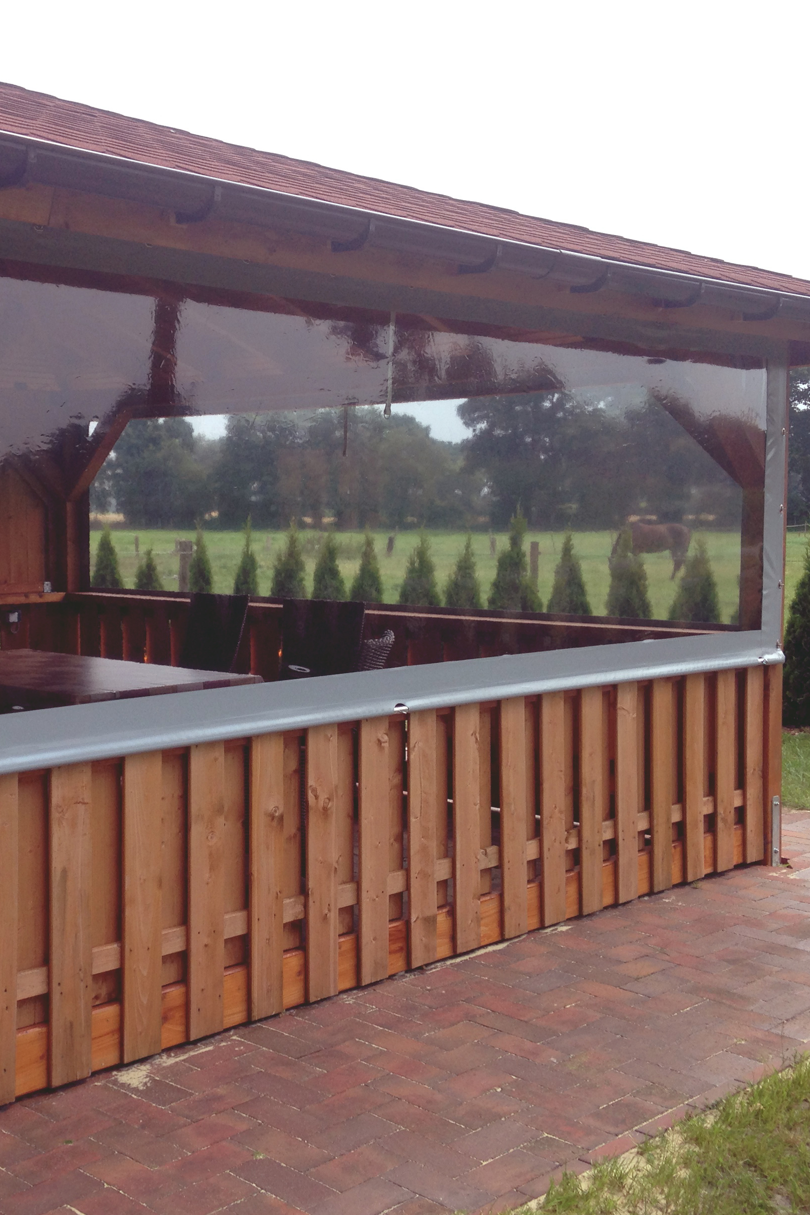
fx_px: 1552
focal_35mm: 46
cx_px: 221
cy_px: 606
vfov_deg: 42.7
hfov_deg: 28.9
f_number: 2.4
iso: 50
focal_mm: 4.12
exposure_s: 1/678
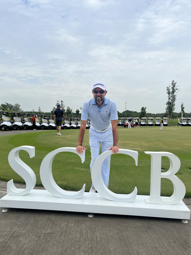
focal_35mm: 27
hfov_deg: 51.4
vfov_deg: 65.3
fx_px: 199
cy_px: 132
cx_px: 95
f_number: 1.6
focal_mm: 5.1
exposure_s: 1/6494
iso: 50
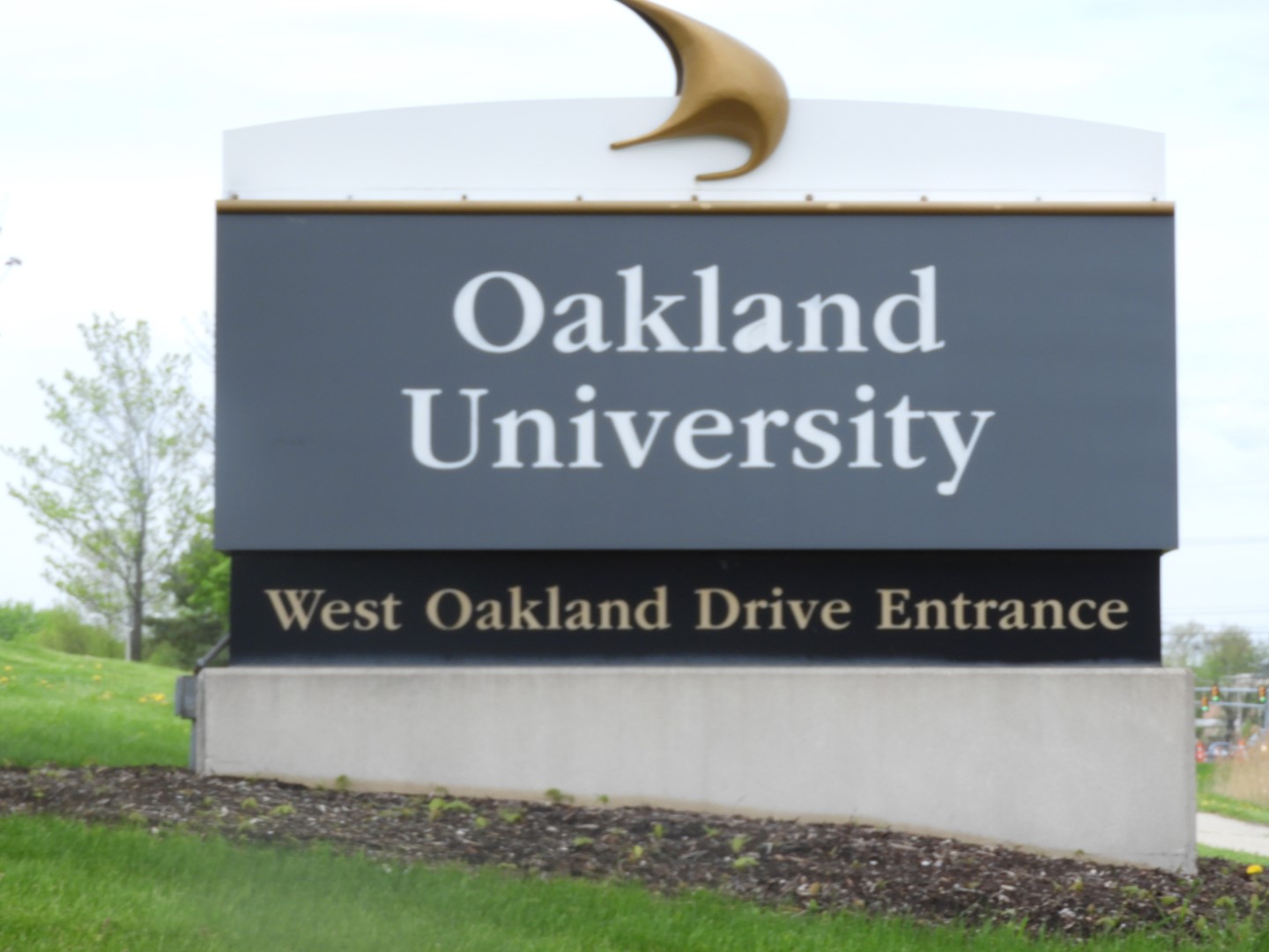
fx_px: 3849
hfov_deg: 18.7
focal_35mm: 105
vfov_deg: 14.1
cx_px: 634
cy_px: 476
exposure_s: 1/400
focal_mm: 18.8
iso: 100
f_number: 4.8
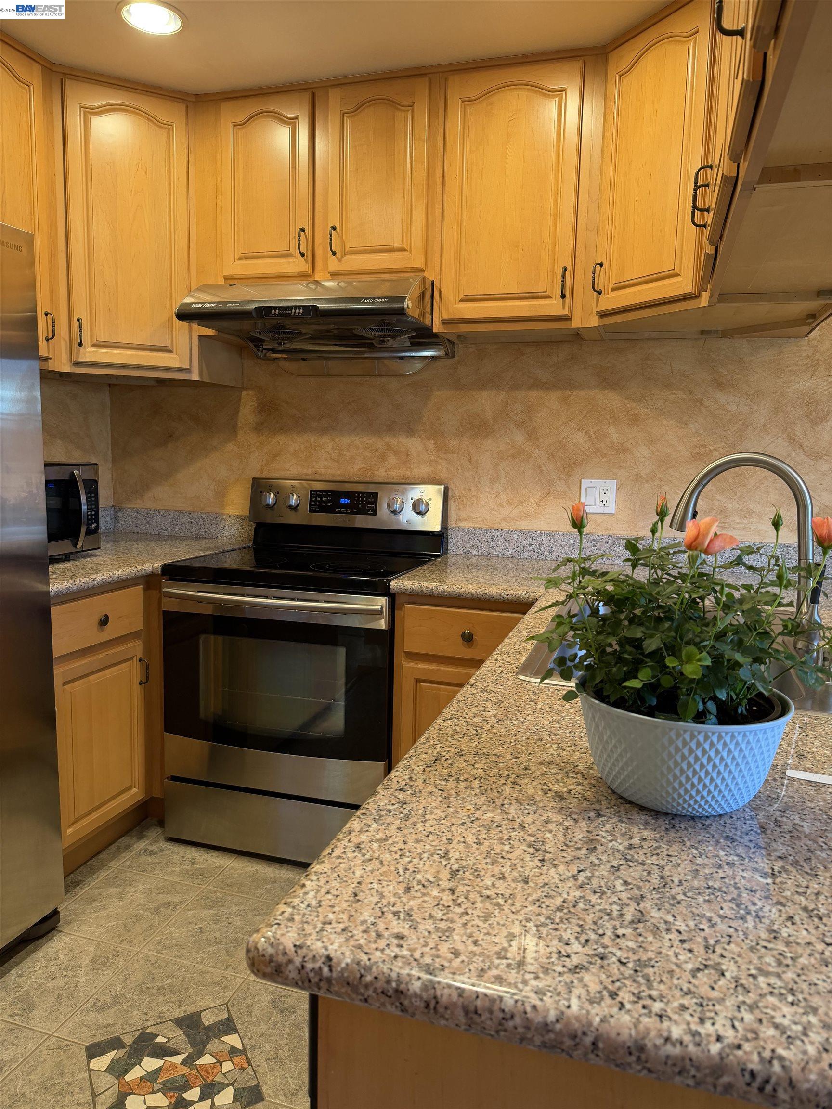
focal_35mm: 24
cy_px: 554
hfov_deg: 56.8
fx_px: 769
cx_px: 416
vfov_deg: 71.6
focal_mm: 6.76
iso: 160
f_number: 1.78
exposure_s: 1/60
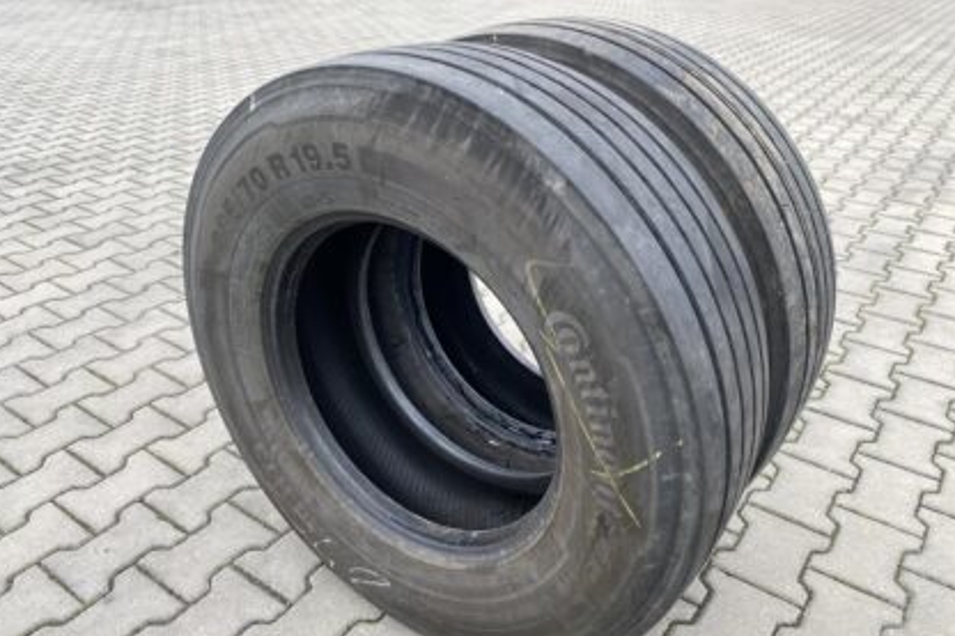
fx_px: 742
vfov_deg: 46.4
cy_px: 329
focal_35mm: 28
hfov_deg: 65.5
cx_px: 480
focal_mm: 4.25
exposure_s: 1/127
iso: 32
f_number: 1.8
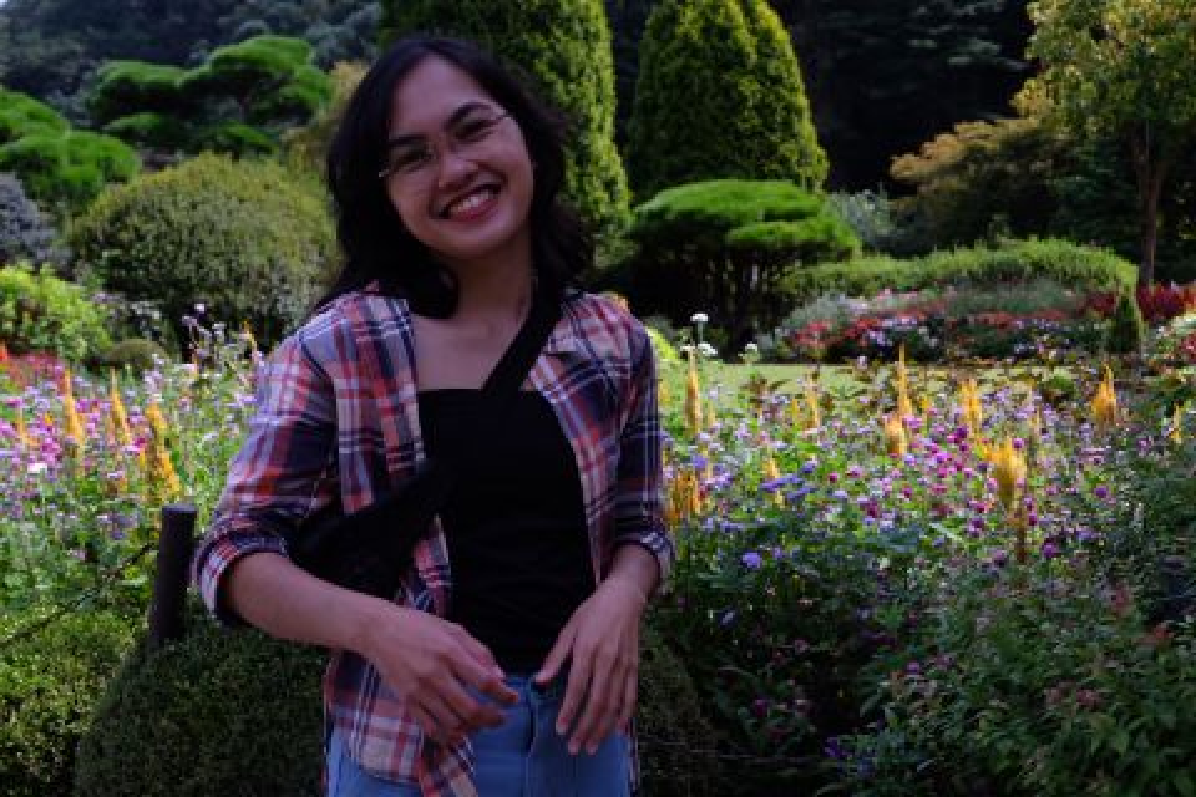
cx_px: 598
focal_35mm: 47
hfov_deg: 41.9
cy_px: 398
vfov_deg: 28.6
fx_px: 1561
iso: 200
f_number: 5.6
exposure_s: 1/400
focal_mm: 31
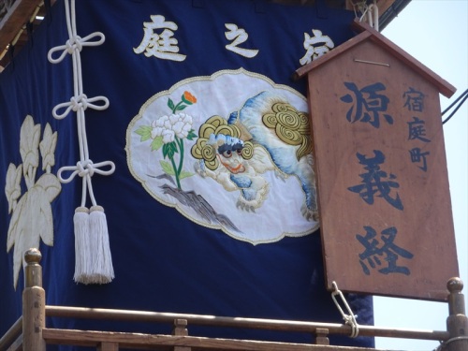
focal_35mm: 262
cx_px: 234
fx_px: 3542
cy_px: 176
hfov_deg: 7.6
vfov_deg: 5.7
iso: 125
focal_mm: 44.78
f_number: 6.3
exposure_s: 1/250
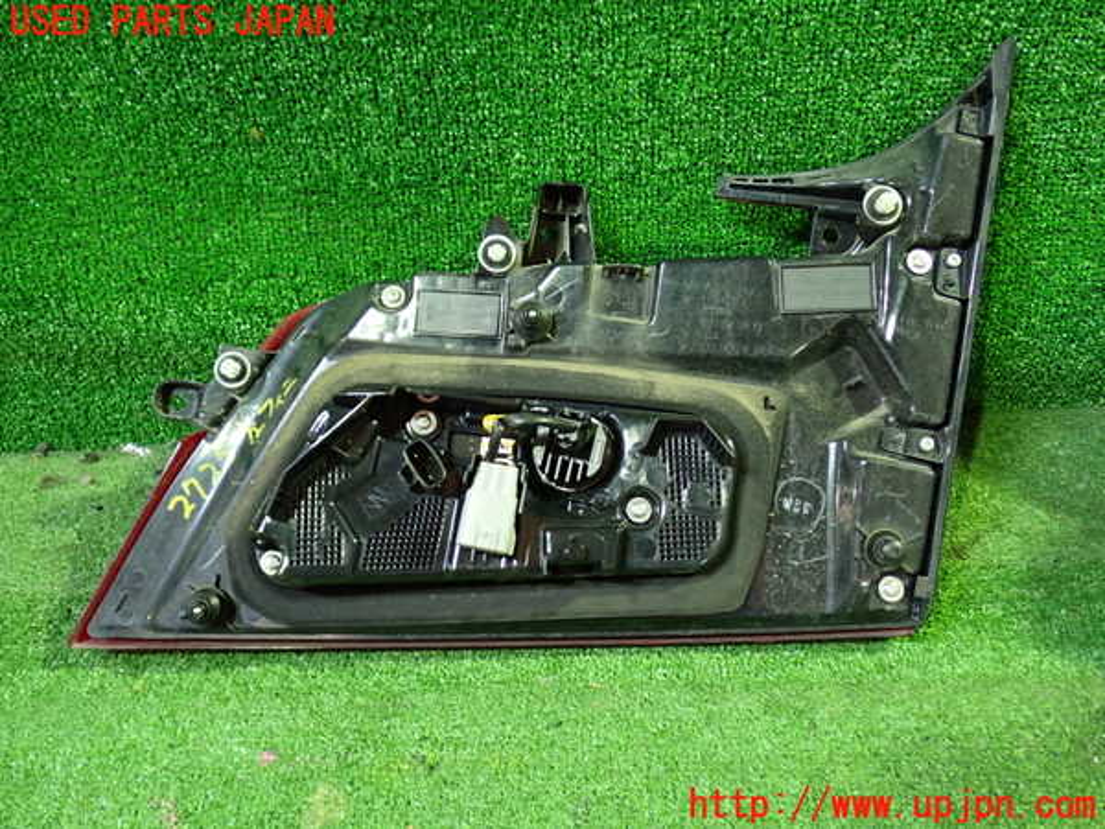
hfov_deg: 56.8
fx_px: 1021
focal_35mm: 32
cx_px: 552
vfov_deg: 44.2
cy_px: 414
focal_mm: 5.79
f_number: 2.4
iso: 800
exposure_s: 1/25
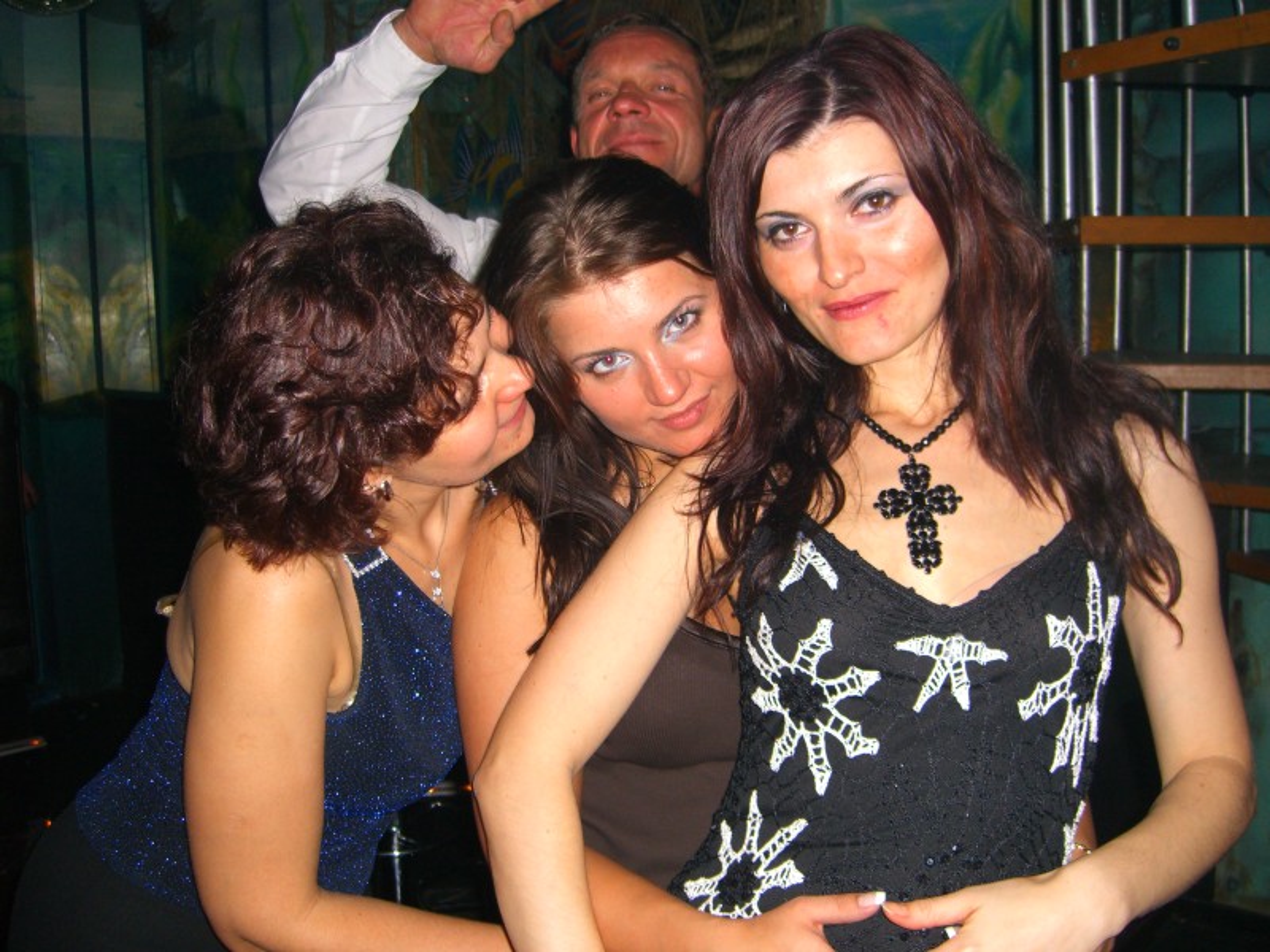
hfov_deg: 49.0
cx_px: 635
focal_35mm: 38
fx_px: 1394
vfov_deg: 37.7
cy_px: 476
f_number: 2.8
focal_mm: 7.9
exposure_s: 1/60
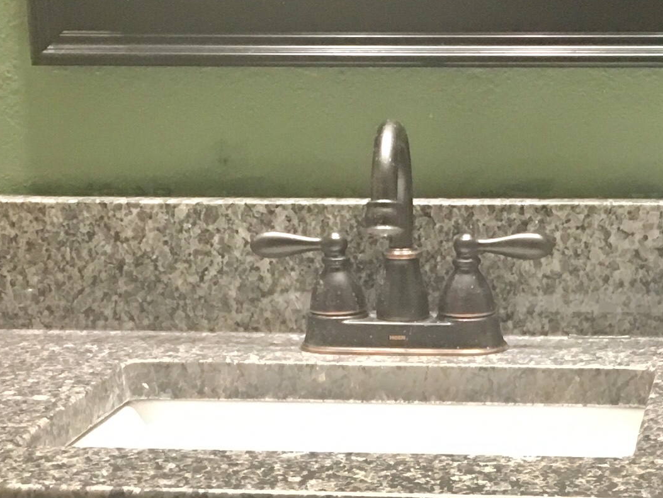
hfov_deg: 17.7
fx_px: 2126
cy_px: 652
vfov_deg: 12.9
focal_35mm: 111
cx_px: 456
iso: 100
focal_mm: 4.15
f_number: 2.2
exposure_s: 1/10
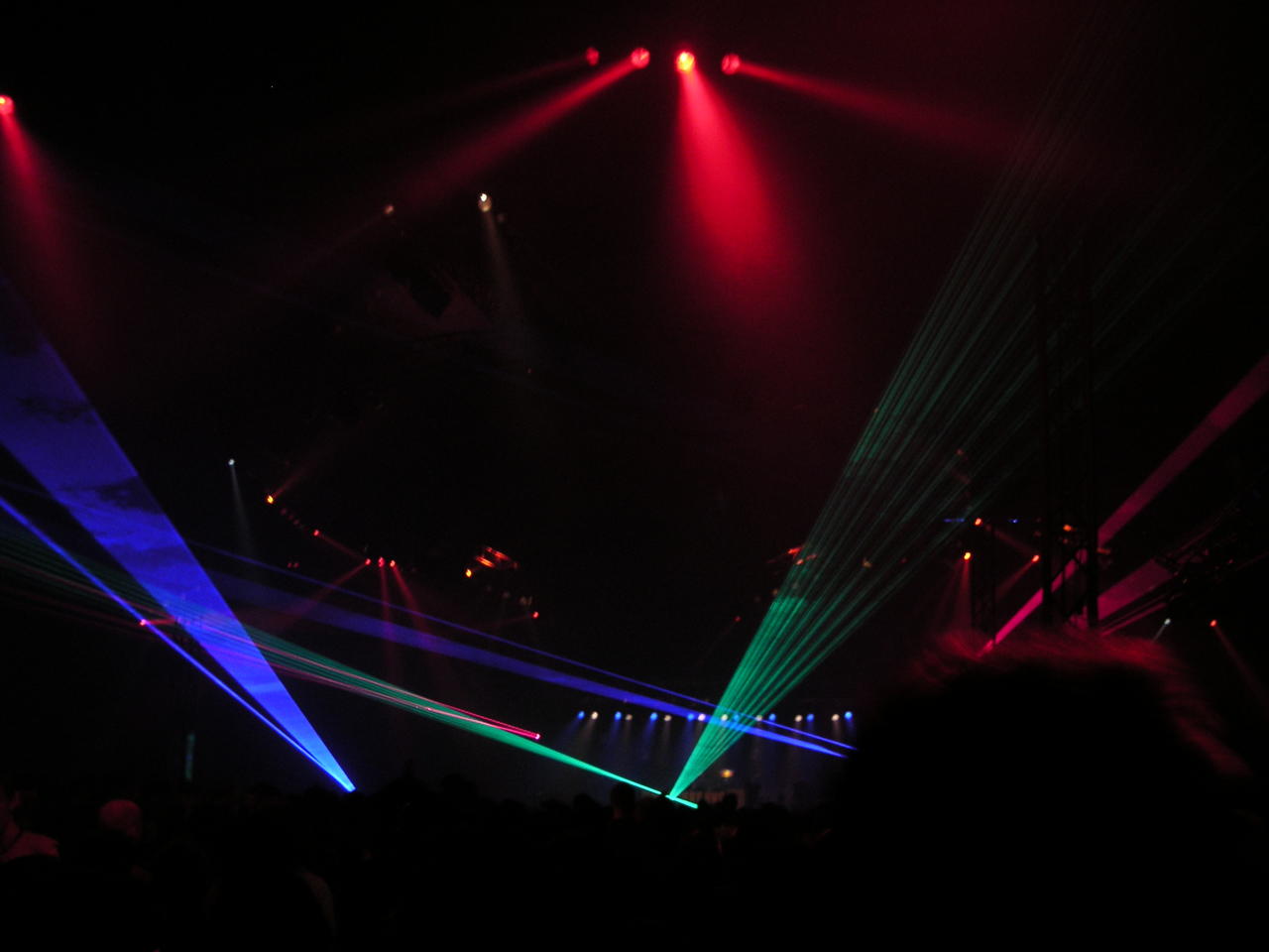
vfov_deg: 36.0
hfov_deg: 46.8
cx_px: 634
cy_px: 476
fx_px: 1466
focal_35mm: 40
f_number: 2.8
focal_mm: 6.3
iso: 100
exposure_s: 1/10
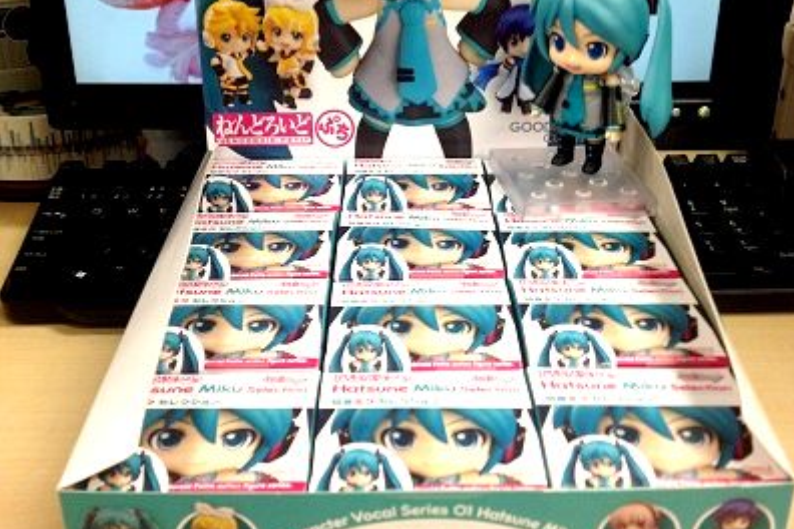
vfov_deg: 27.5
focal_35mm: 49
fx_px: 1081
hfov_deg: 40.3
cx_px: 399
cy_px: 223
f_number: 2.4
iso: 64
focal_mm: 4.28
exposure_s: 1/20
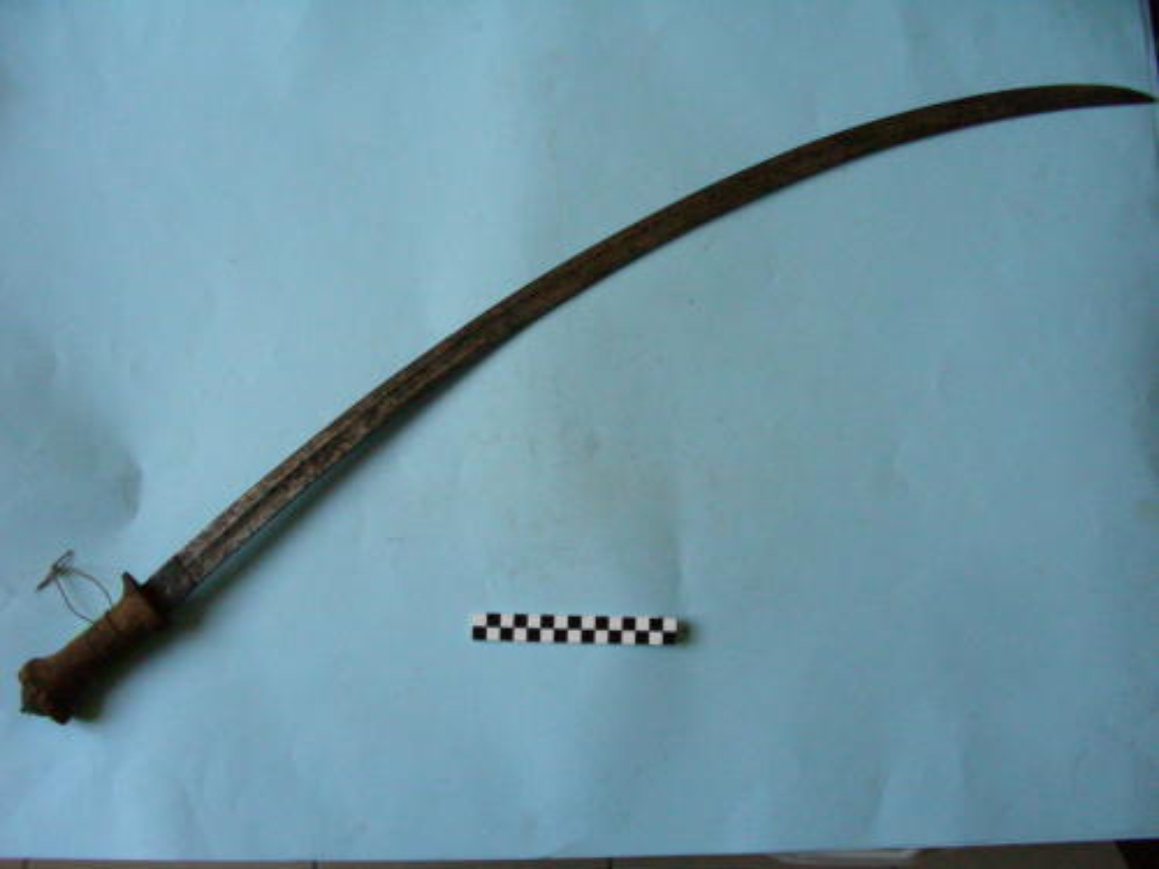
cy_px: 434
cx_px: 580
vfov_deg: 37.7
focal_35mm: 38
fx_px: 1272
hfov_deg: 49.0
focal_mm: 6.3
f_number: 3.5
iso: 400
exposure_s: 1/64.4
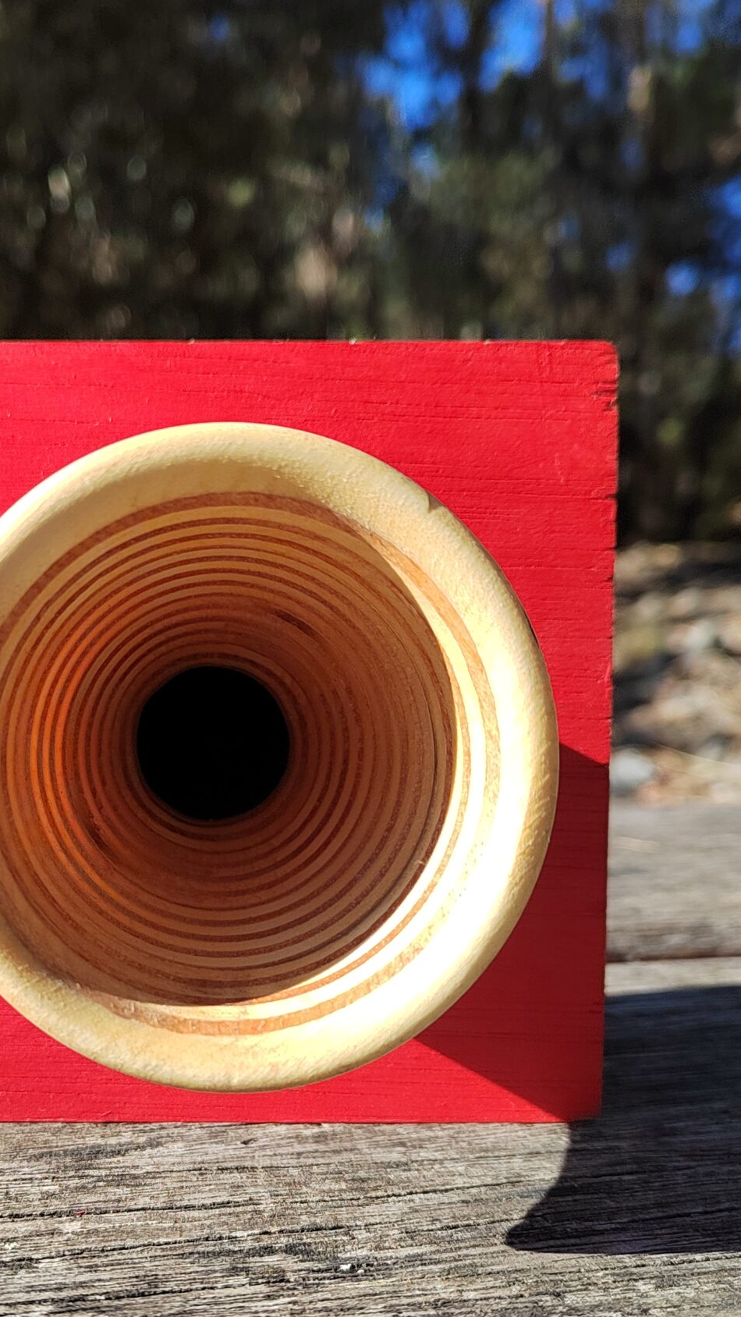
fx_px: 1327
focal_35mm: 38
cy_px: 817
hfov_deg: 30.8
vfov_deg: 52.3
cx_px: 211
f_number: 1.9
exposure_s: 1/1385
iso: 347
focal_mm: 5.52
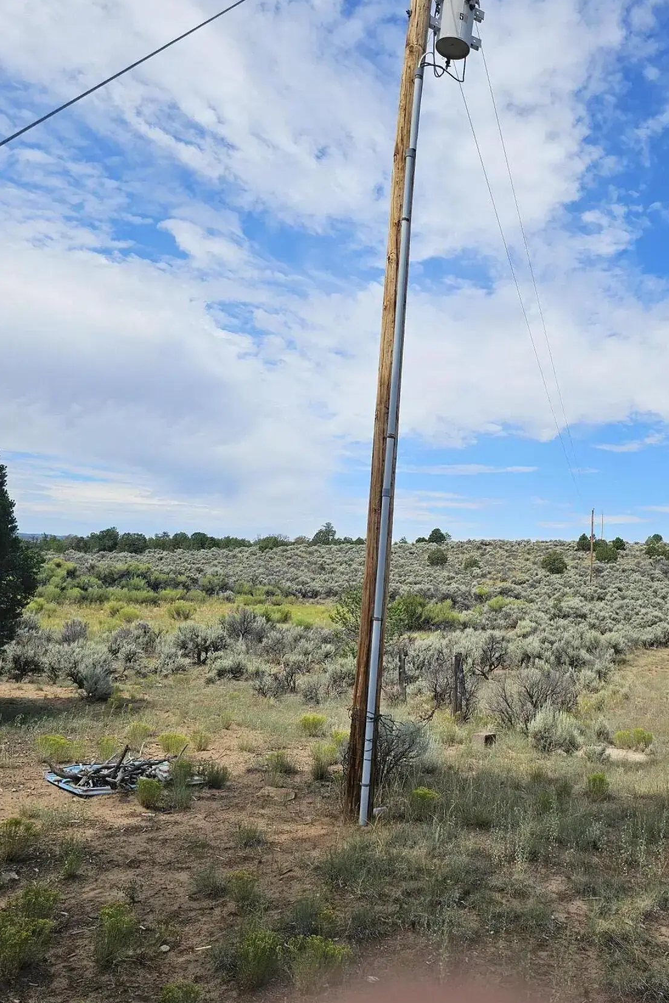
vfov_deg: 63.7
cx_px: 455
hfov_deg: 44.2
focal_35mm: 29
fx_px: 808
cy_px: 509
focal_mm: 6.3
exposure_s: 1/1576
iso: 12
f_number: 1.7
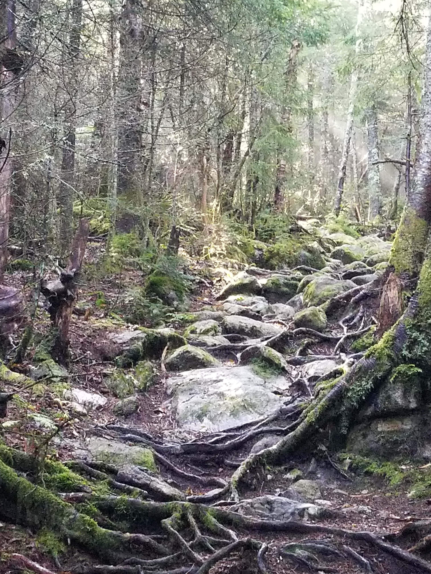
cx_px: 216
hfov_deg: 53.1
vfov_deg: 67.3
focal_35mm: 26
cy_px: 287
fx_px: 432
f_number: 1.7
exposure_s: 1/60
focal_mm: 4.25
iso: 500
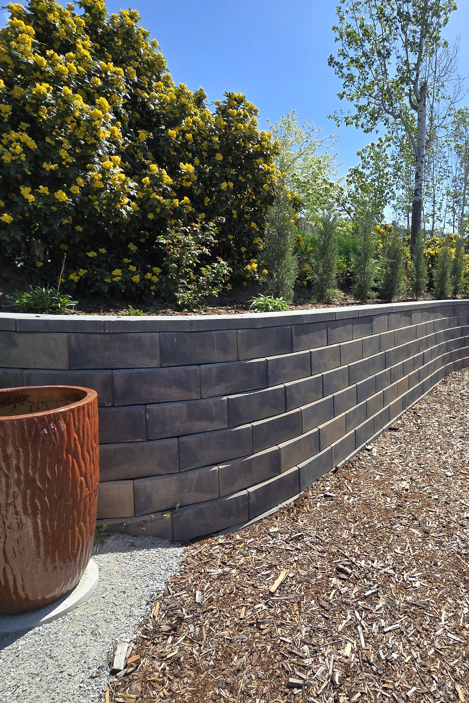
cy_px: 351
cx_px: 339
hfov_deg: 61.7
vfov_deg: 86.9
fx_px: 371
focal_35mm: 19
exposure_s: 1/1686
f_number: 2.2
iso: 50
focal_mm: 2.2
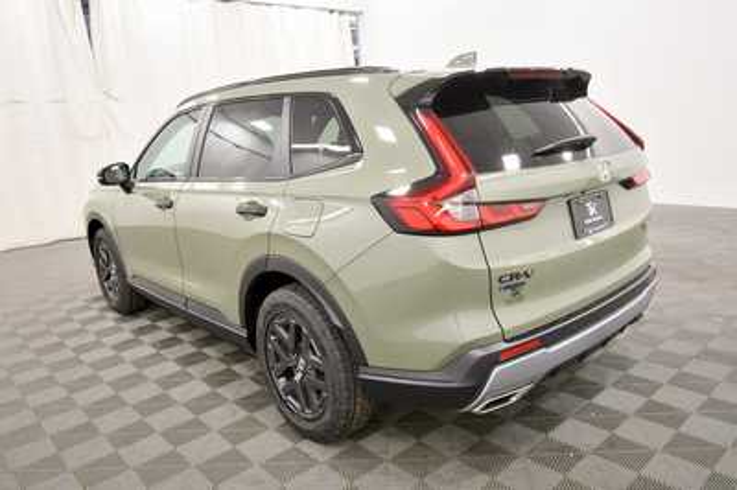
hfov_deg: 67.4
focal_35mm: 27
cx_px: 368
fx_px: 552
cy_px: 245
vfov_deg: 47.9
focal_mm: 18
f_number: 5.3
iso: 1400
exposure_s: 1/125
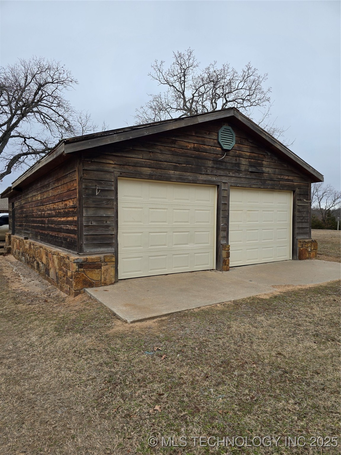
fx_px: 302
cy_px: 228
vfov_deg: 73.9
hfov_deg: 58.9
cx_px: 170
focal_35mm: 23
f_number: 1.7
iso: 12
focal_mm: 6.3
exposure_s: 1/410
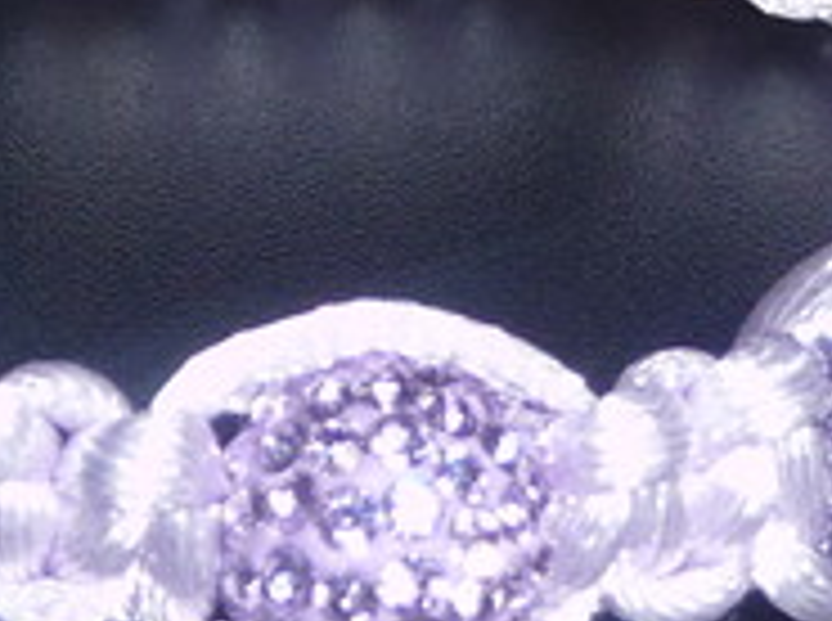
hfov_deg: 10.2
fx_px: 4678
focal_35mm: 195
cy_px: 140
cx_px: 243
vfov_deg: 7.6
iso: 100
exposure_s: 1/30
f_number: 3.7
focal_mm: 6
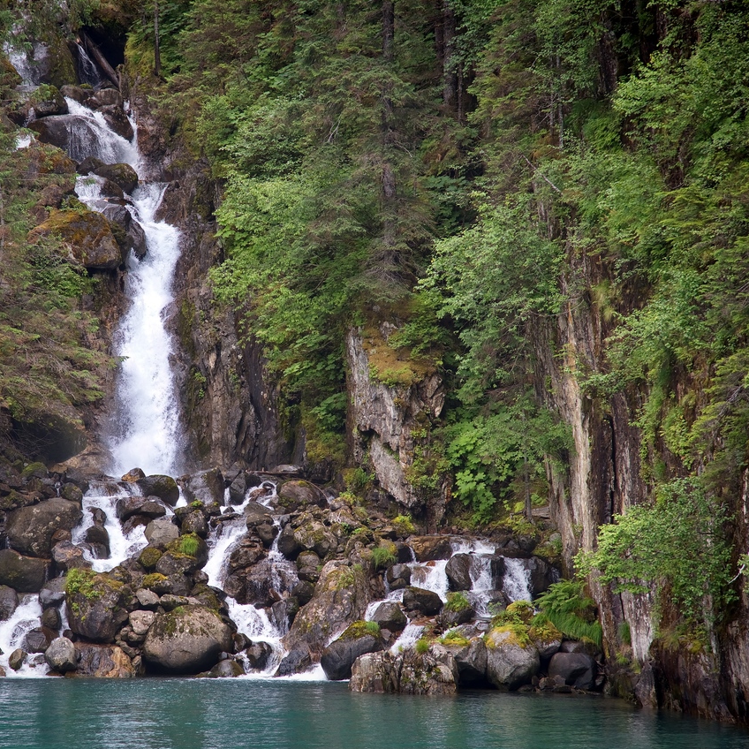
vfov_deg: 11.3
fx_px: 3770
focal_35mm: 154
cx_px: 235
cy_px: 376
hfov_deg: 11.3
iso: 250
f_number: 4
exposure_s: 1/250
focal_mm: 120
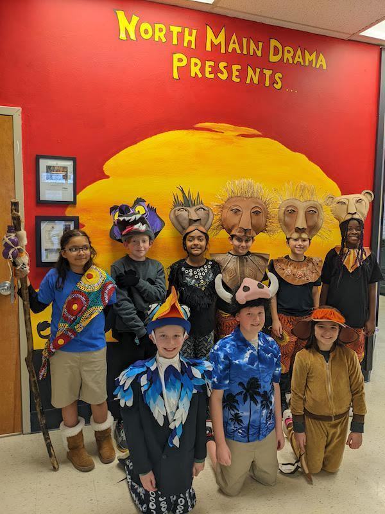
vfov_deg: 65.3
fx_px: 400
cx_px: 192
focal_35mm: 27
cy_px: 257
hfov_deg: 51.4
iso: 62
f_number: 1.73
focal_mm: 4.38
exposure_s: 1/60
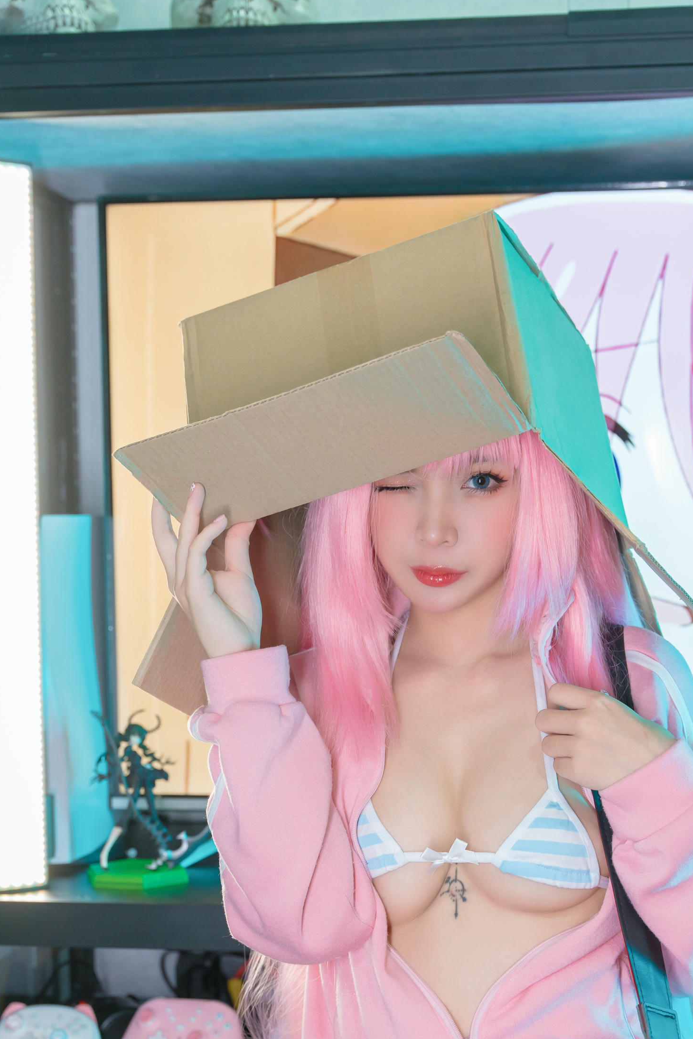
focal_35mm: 72
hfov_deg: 18.9
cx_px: 453
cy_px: 773
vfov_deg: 27.7
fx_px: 2079
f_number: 3.5
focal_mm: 45
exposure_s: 1/100
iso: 800
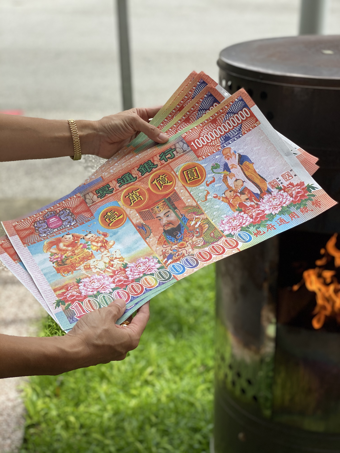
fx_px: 681
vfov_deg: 36.8
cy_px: 226
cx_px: 170
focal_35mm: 52
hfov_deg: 28.0
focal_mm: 6
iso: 20
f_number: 2
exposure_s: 1/761
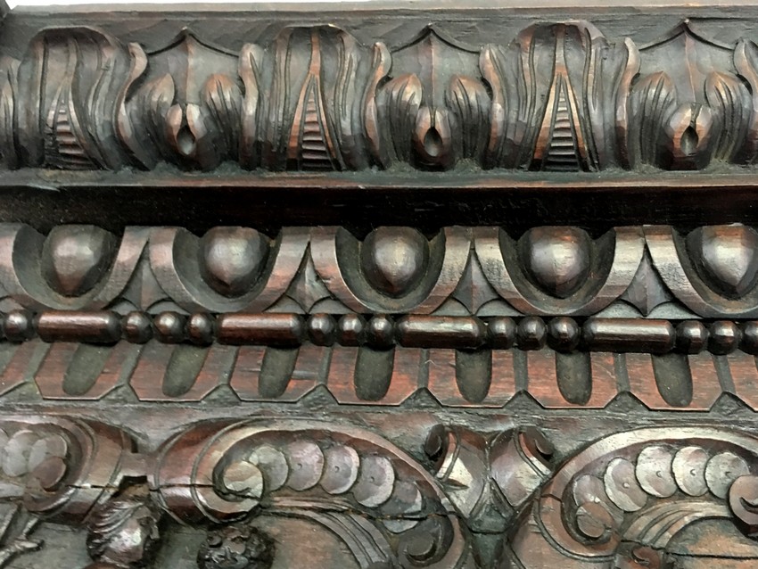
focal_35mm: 29
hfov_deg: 61.6
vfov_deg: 48.2
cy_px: 284
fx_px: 635
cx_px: 379
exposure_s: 1/17
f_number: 2.2
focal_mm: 4.15
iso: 250
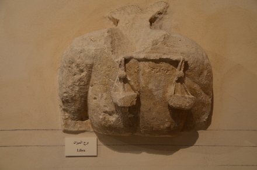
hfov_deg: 39.0
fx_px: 363
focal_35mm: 51
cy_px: 85
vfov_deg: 26.3
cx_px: 128
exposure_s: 1/8
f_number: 4.2
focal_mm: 34
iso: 500
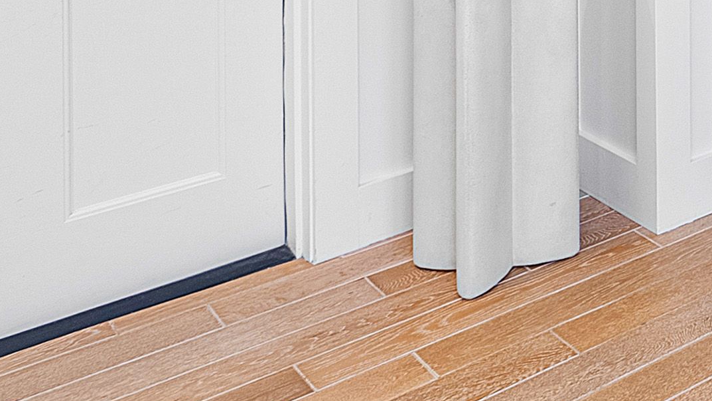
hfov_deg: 26.8
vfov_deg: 16.8
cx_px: 1042
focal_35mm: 58
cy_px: -342
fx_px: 1095
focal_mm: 14
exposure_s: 1/2.5
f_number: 8
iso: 160
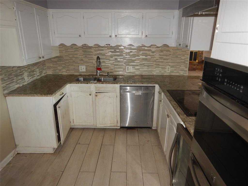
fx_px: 172
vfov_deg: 56.8
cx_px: 124
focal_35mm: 24
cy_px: 93
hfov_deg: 71.6
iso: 200
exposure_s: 1/30
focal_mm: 4.3
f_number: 2.8
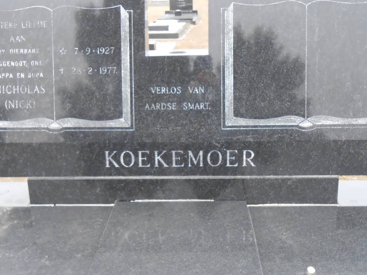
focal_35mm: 47
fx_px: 498
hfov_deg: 40.4
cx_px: 166
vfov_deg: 30.8
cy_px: 115
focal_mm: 6.8
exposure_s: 1/30
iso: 200
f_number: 4.2
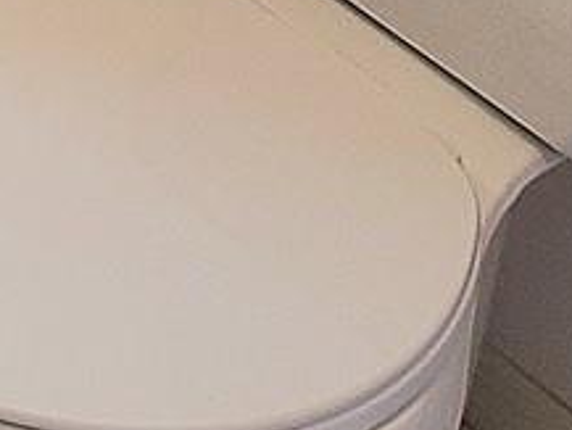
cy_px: -857
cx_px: -530
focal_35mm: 96
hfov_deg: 16.3
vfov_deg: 10.7
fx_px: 1587
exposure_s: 1/60.2
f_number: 2.2
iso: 100
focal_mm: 2.2
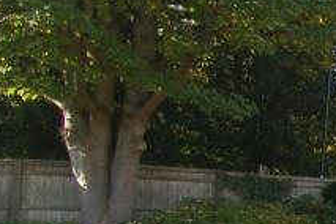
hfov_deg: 16.7
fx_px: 741
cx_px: 722
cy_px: 253
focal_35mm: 79
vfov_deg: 16.6
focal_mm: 11
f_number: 5
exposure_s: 1/100
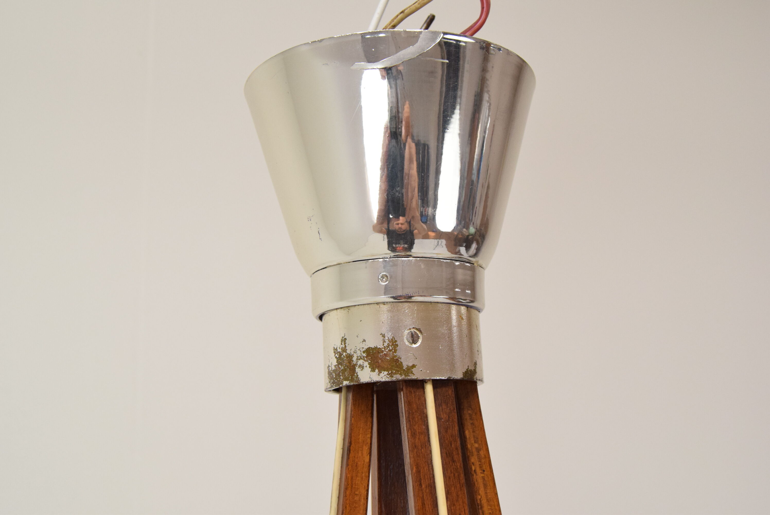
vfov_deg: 31.9
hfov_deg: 46.4
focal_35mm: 42
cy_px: 258
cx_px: 385
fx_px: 899
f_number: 8
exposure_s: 1/250
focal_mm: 28
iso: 1600
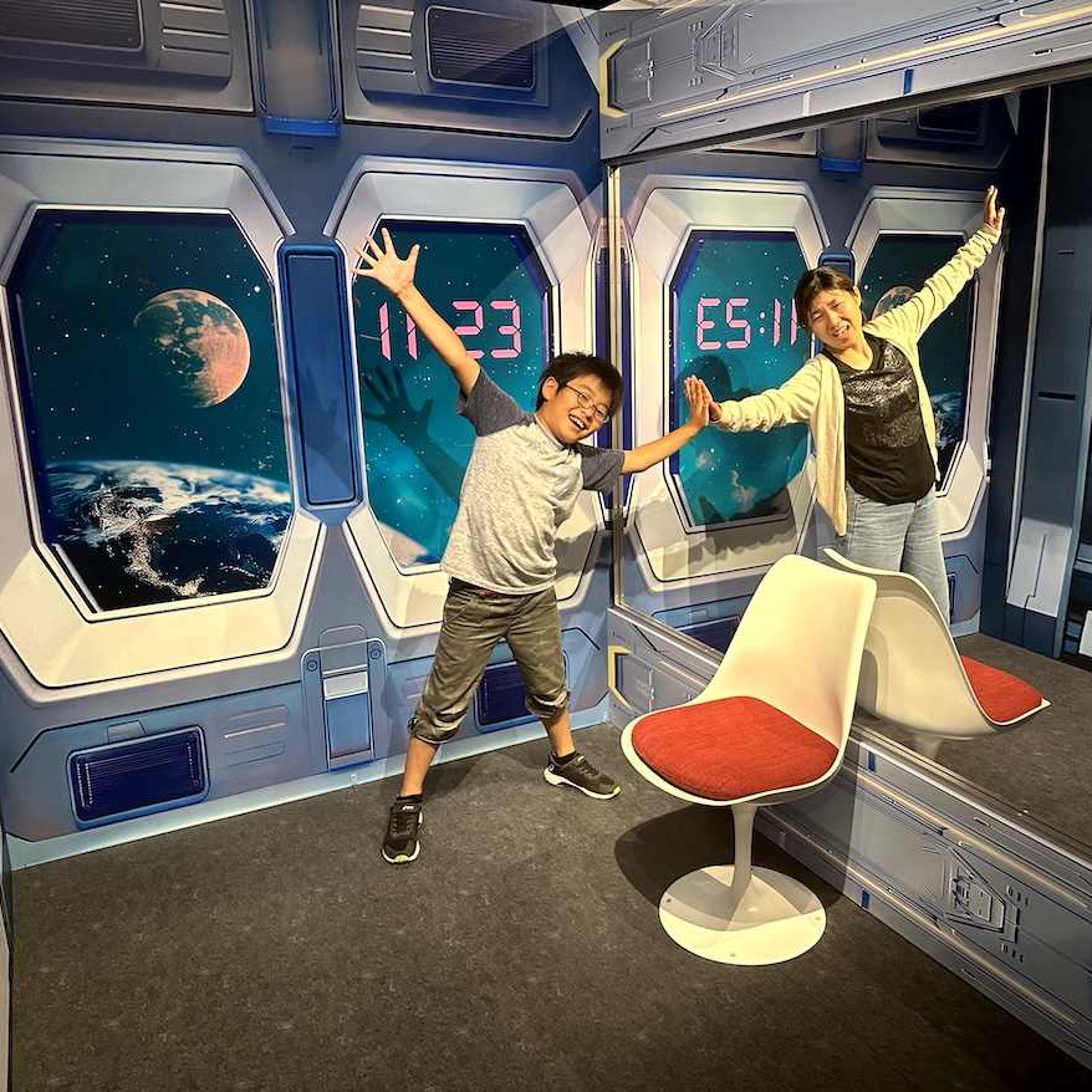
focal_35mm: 29
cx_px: 655
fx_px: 1035
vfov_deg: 55.6
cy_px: 539
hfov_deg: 55.2
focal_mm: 6.86
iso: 320
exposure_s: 1/50
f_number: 1.78
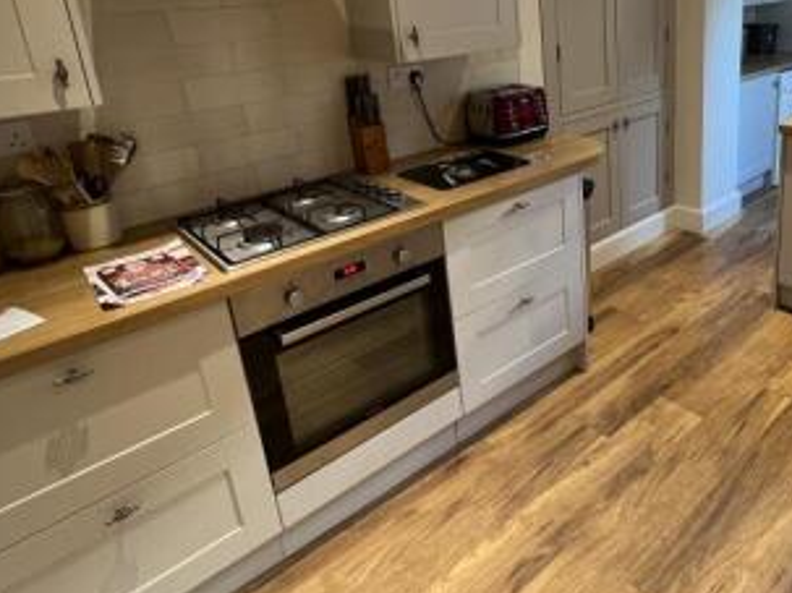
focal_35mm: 25
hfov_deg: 66.4
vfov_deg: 53.2
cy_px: 174
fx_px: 572
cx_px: 563
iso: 320
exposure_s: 1/50
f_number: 1.8
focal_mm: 1.57
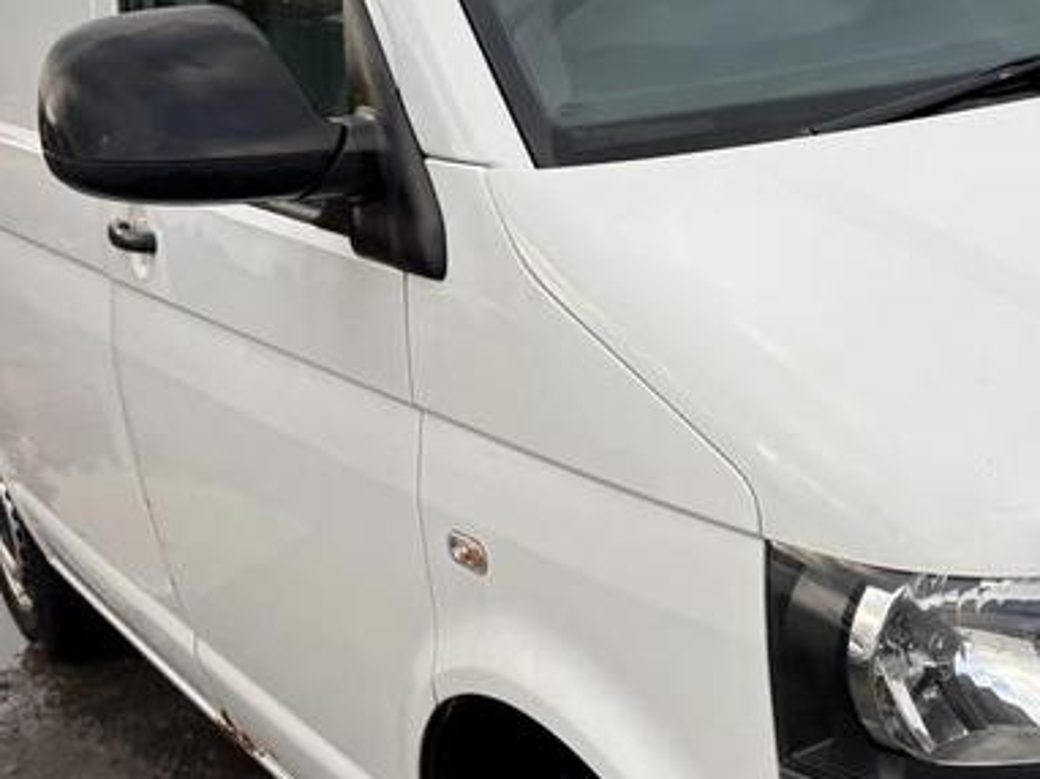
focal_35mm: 61
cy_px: 433
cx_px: 953
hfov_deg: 30.2
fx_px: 1832
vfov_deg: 24.0
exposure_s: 1/687
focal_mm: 5.96
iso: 50
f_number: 1.6
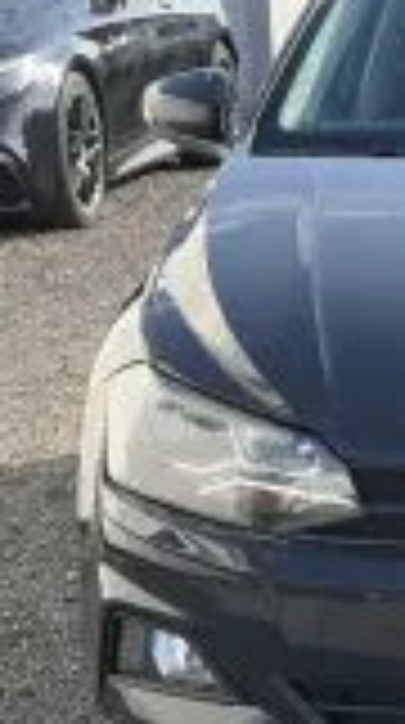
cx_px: 702
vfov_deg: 16.9
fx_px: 2436
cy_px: 436
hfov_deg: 9.1
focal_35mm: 127
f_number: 1.6
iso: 50
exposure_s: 1/1082
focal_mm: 5.96
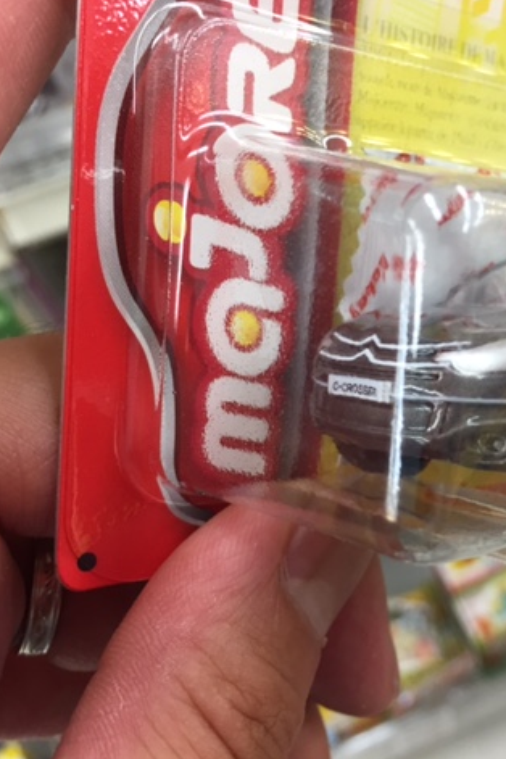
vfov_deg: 47.4
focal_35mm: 41
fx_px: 864
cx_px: 432
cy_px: 375
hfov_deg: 31.5
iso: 50
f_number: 2.2
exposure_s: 1/33
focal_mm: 4.15
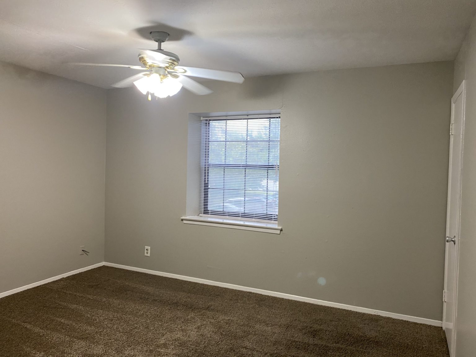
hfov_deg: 67.3
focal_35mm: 26
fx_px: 358
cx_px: 238
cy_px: 178
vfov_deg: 53.1
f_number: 1.8
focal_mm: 4.25
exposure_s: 1/60
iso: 250
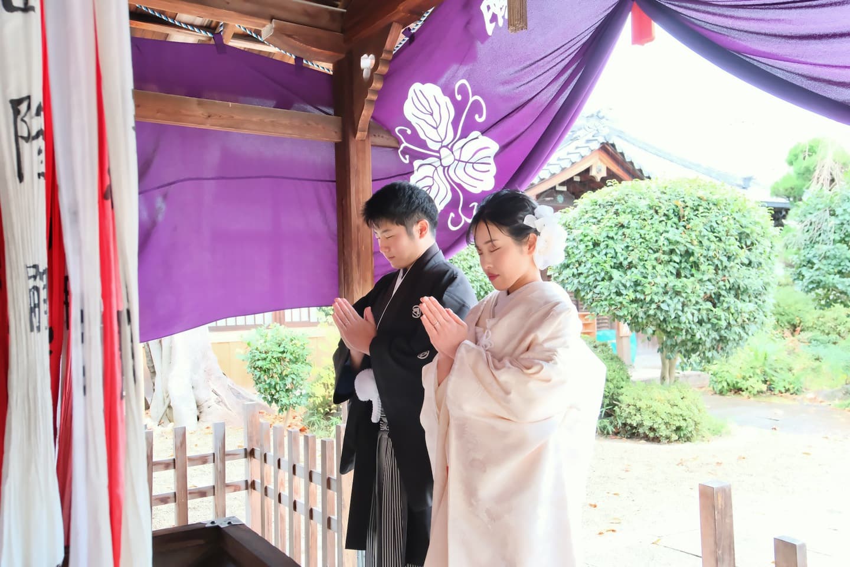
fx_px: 708
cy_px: 284
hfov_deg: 61.9
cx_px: 425
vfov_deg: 43.6
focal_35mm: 30
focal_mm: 20
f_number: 4
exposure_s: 1/50
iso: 3200
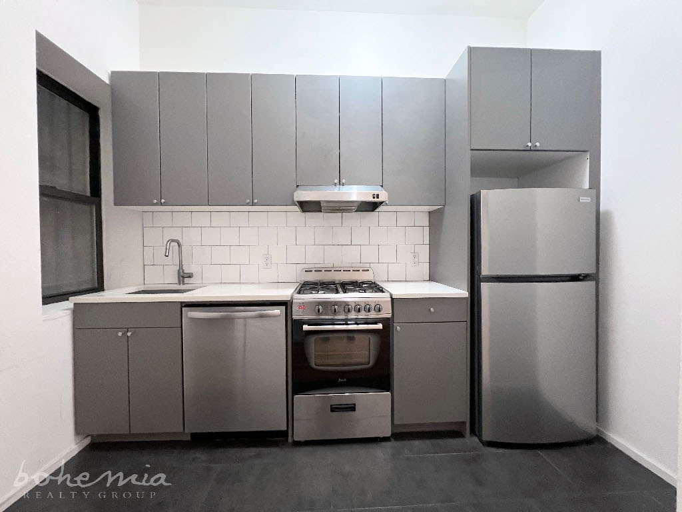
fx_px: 256
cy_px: 256
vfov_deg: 89.9
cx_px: 341
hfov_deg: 106.2
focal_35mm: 13
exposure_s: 1/60
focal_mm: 1.57
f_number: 1.8
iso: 800
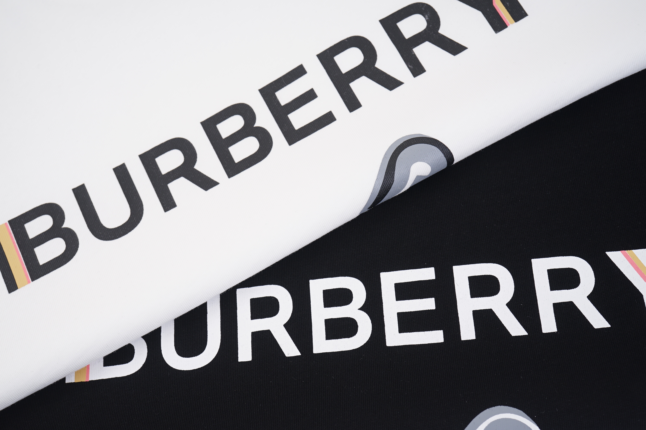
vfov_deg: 26.9
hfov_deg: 39.6
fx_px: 896
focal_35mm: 50
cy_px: 215
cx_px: 323
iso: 160
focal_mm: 50
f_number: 8
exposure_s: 1/100
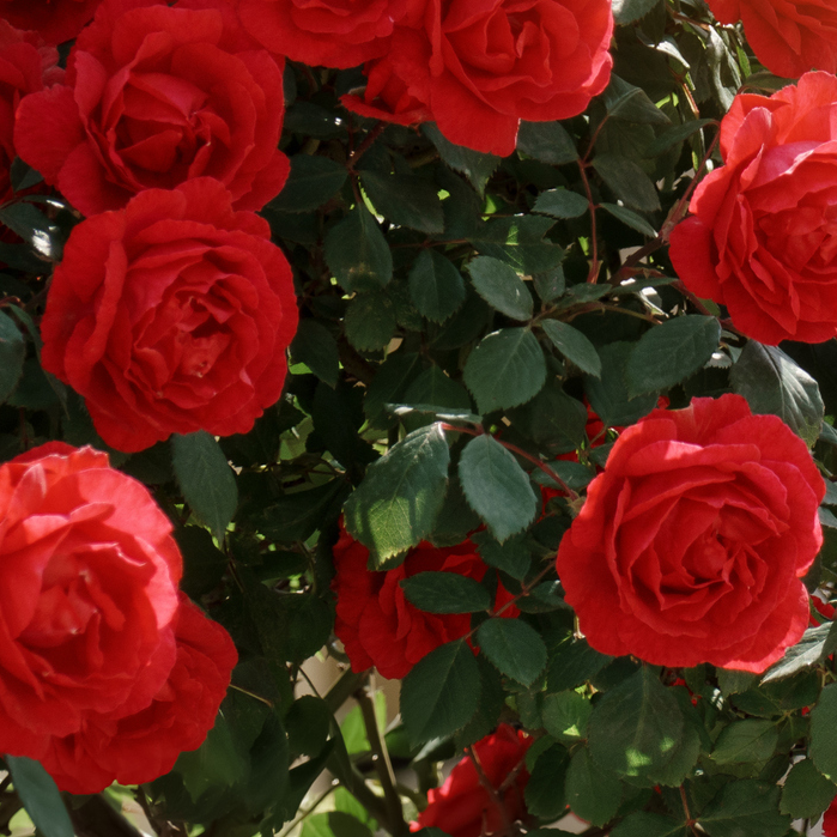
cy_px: 322
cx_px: 721
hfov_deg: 3.4
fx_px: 14116
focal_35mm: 516
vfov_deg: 3.4
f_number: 4.5
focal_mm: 72
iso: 100
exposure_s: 1/250
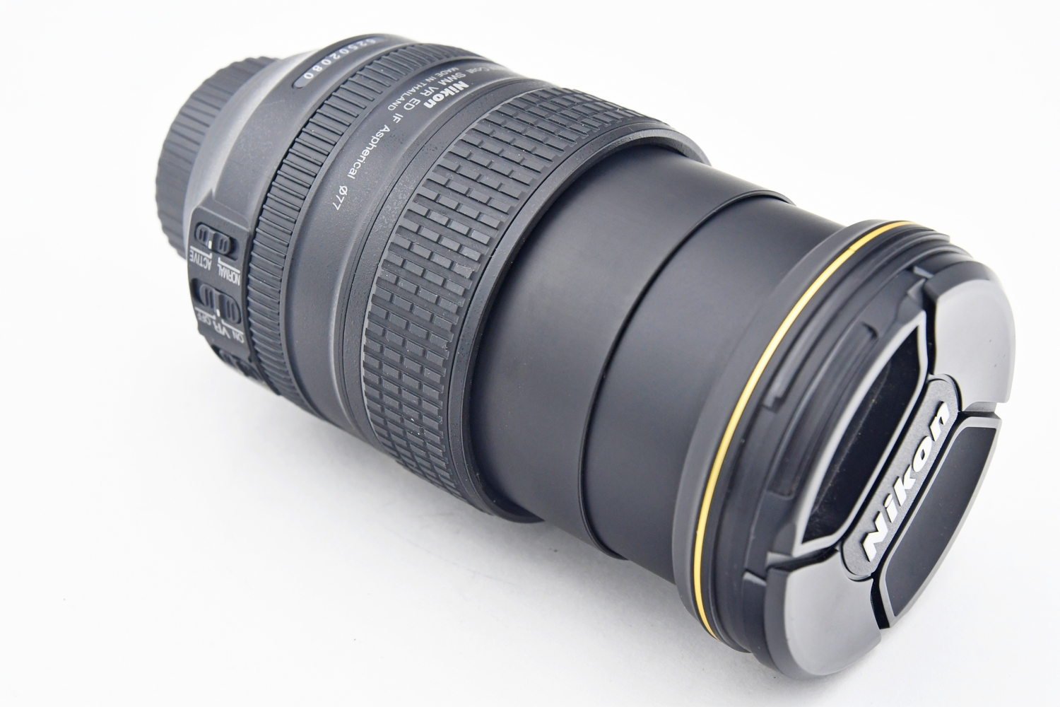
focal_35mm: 60
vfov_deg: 22.6
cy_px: 354
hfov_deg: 33.4
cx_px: 530
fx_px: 1767
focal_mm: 40
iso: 1250
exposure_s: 1/160
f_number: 7.1
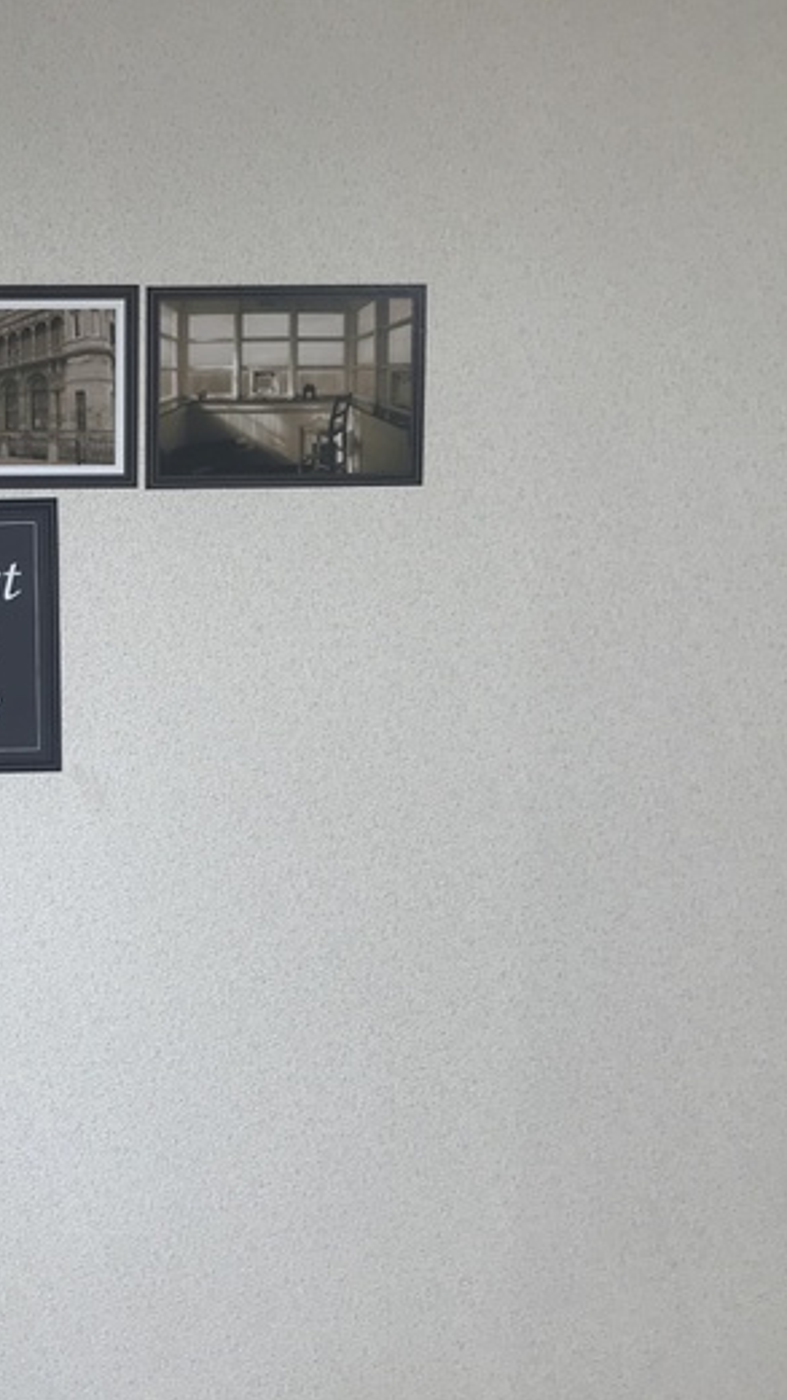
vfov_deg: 49.4
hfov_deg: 27.5
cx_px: 21
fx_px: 1521
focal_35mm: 41
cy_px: 703
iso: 25
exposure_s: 1/60
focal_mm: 3.99
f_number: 1.8
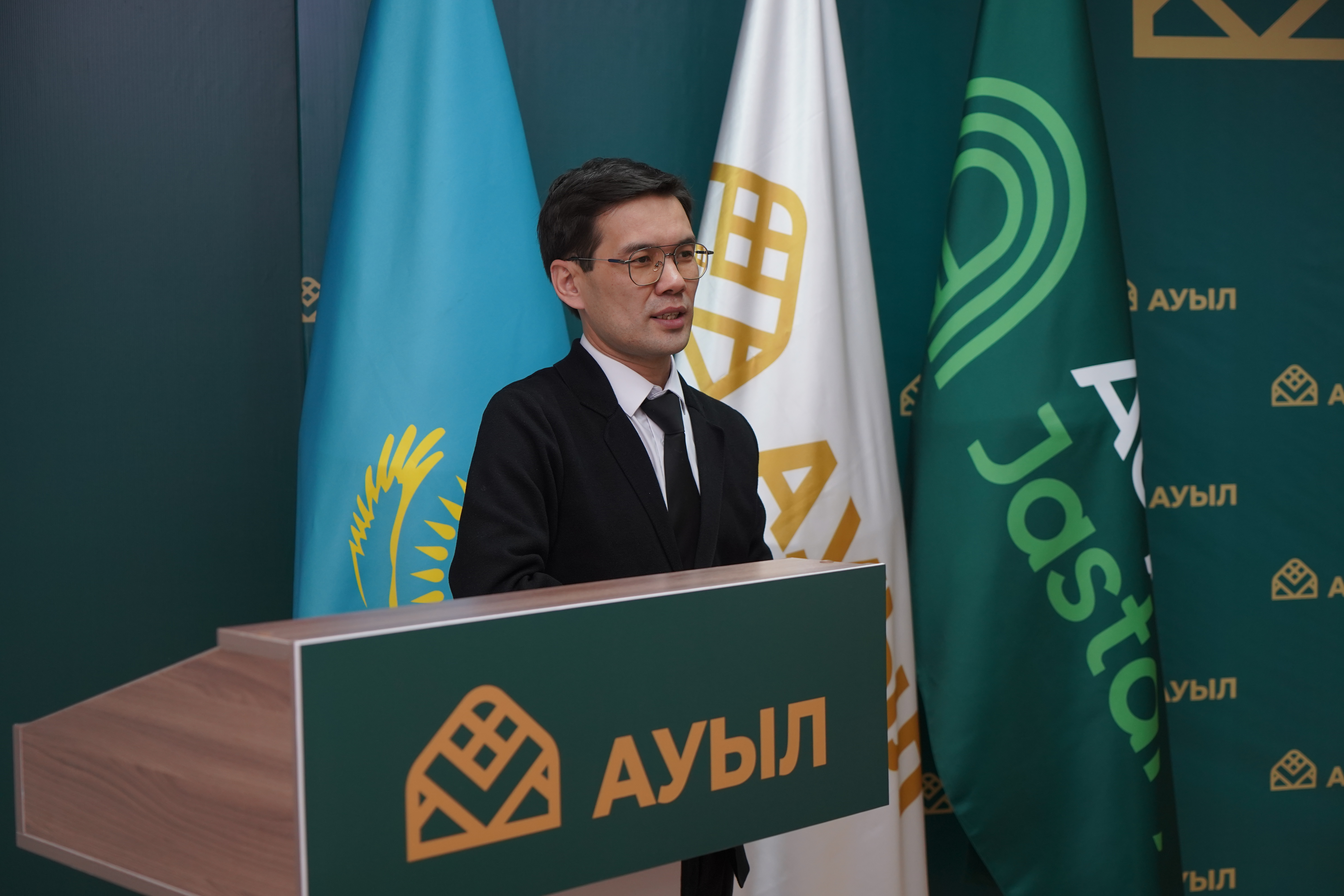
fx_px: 1904
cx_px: 672
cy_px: 448
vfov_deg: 26.5
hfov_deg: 38.9
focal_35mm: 51
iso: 1000
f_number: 4
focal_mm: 51
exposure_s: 1/125
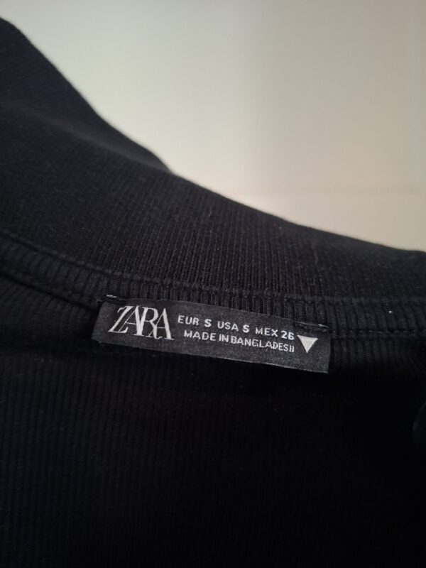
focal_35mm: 23
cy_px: 284
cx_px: 213
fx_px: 377
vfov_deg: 73.9
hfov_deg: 58.9
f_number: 1.8
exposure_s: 1/30
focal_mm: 5.54
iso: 400
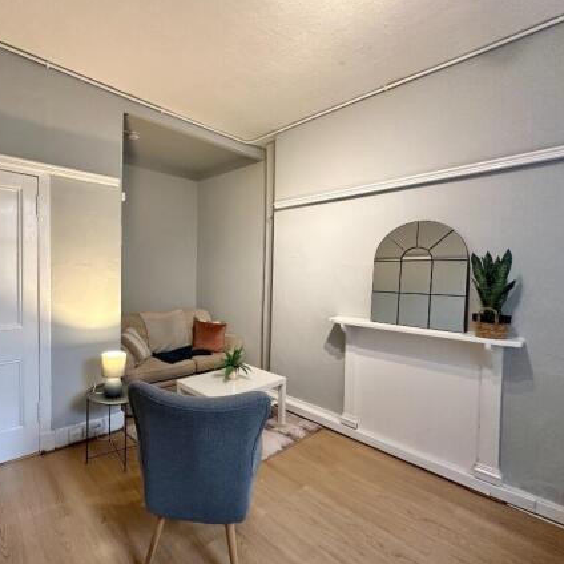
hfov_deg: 81.7
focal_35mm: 17
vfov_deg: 84.0
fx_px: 313
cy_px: 283
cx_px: 198
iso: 250
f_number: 2.2
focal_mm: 2.22
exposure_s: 1/50
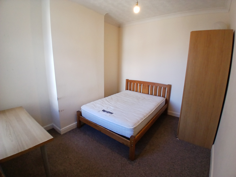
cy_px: 88
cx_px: 118
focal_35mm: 17
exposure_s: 1/33.3
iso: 100
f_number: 2.2
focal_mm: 1.4
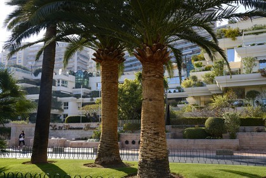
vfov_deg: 38.9
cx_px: 133
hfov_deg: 55.8
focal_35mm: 34
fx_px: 251
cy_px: 89
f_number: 7.1
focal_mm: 34
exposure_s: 1/250
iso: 200
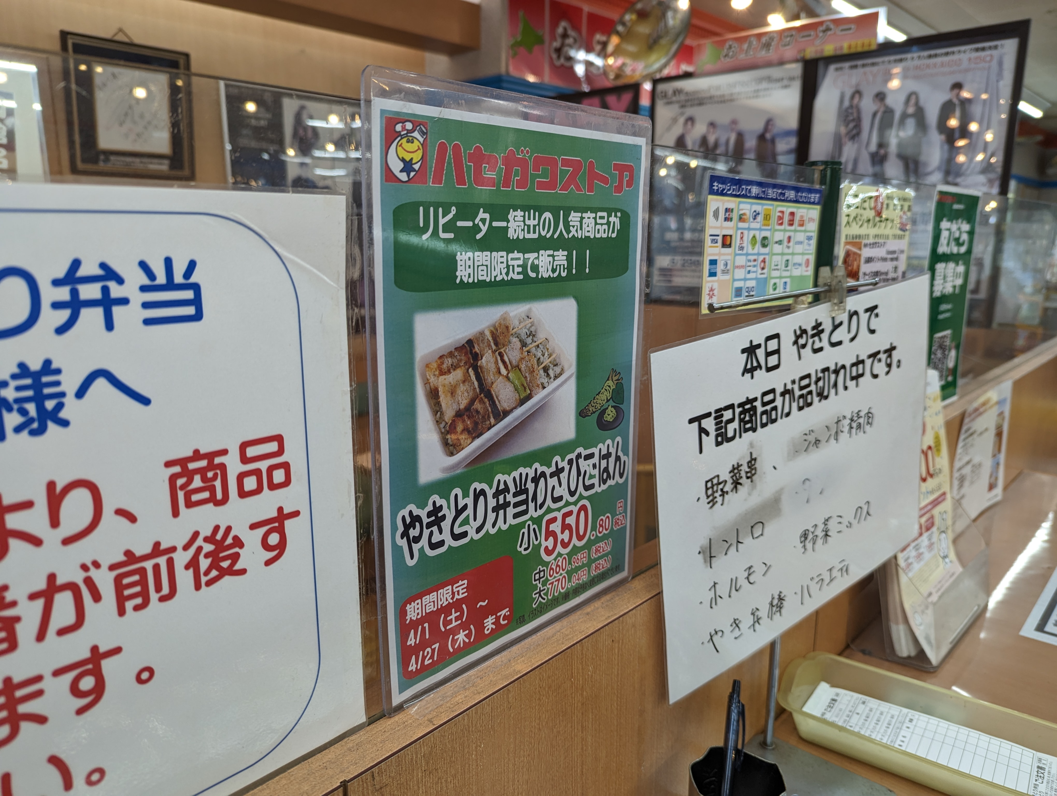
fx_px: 734
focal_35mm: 24
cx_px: 528
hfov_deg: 71.5
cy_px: 398
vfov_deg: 56.9
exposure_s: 1/100
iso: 108
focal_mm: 6.81
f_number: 1.85
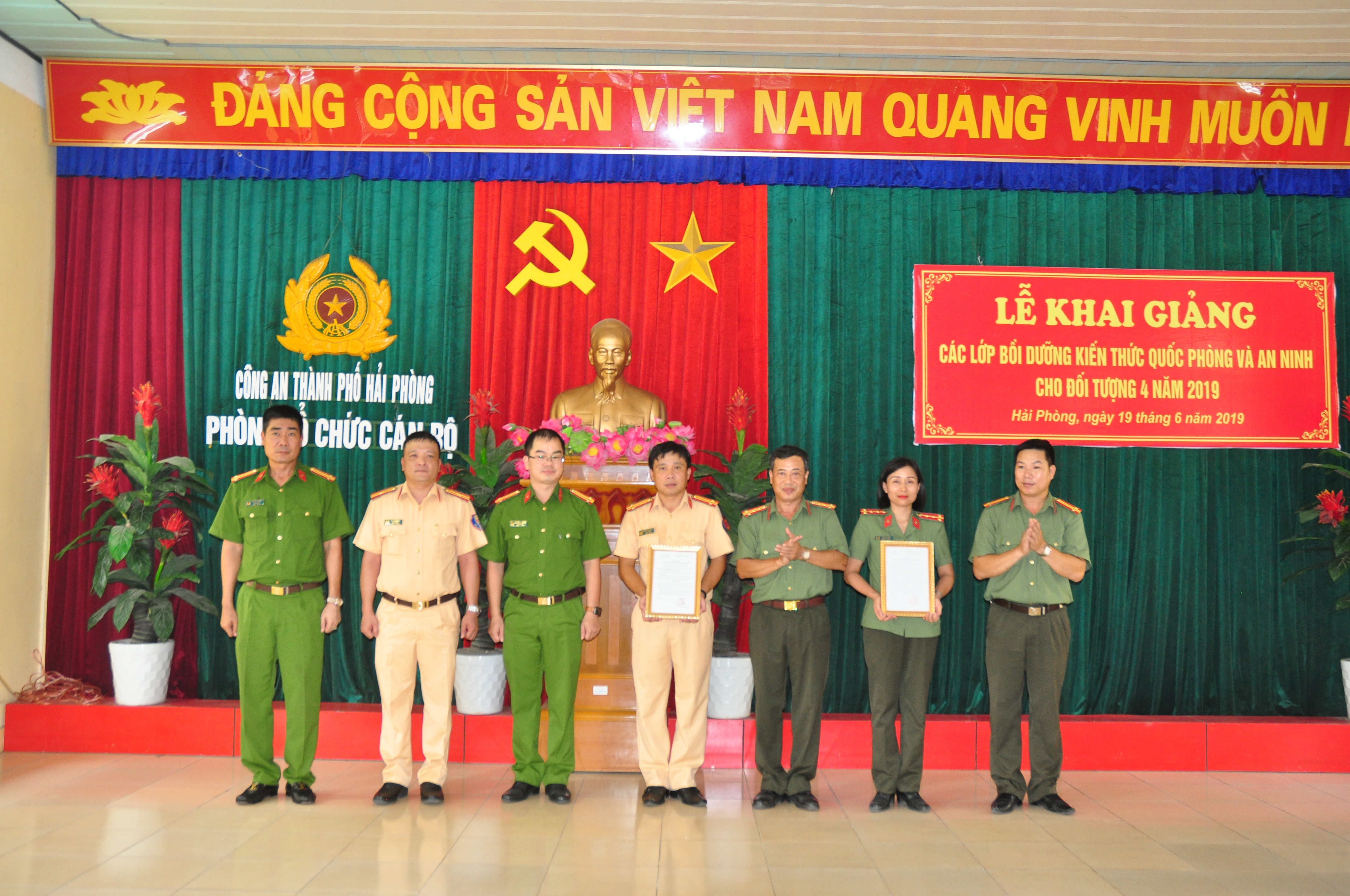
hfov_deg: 53.2
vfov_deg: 36.8
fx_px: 1348
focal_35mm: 36
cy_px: 448
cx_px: 675
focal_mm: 24
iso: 800
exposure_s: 1/60
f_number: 3.8
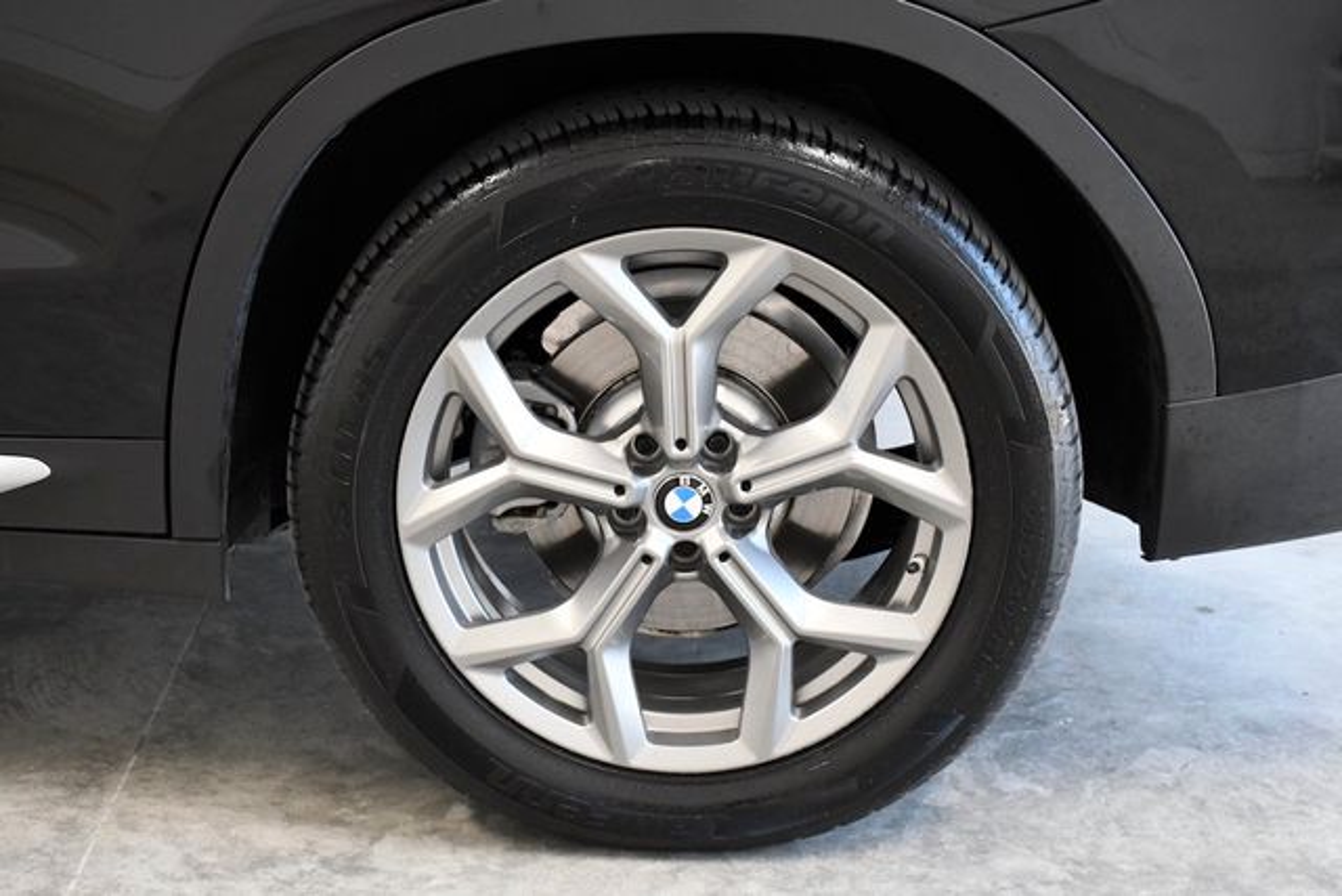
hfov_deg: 31.9
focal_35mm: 63
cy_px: 448
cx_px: 671
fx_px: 2349
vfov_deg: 21.6
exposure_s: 1/200
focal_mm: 42
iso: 2500
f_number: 7.1
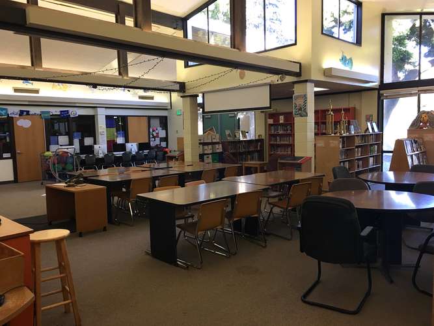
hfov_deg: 61.7
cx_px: 217
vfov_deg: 48.2
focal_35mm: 29
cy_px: 163
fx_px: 364
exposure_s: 1/30
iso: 40
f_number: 2.2
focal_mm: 4.15
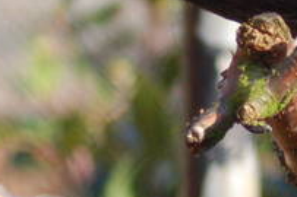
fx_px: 6224
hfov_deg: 2.7
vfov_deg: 1.8
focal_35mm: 755
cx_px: 307
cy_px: -20
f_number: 5.6
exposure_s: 1/500
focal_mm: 100
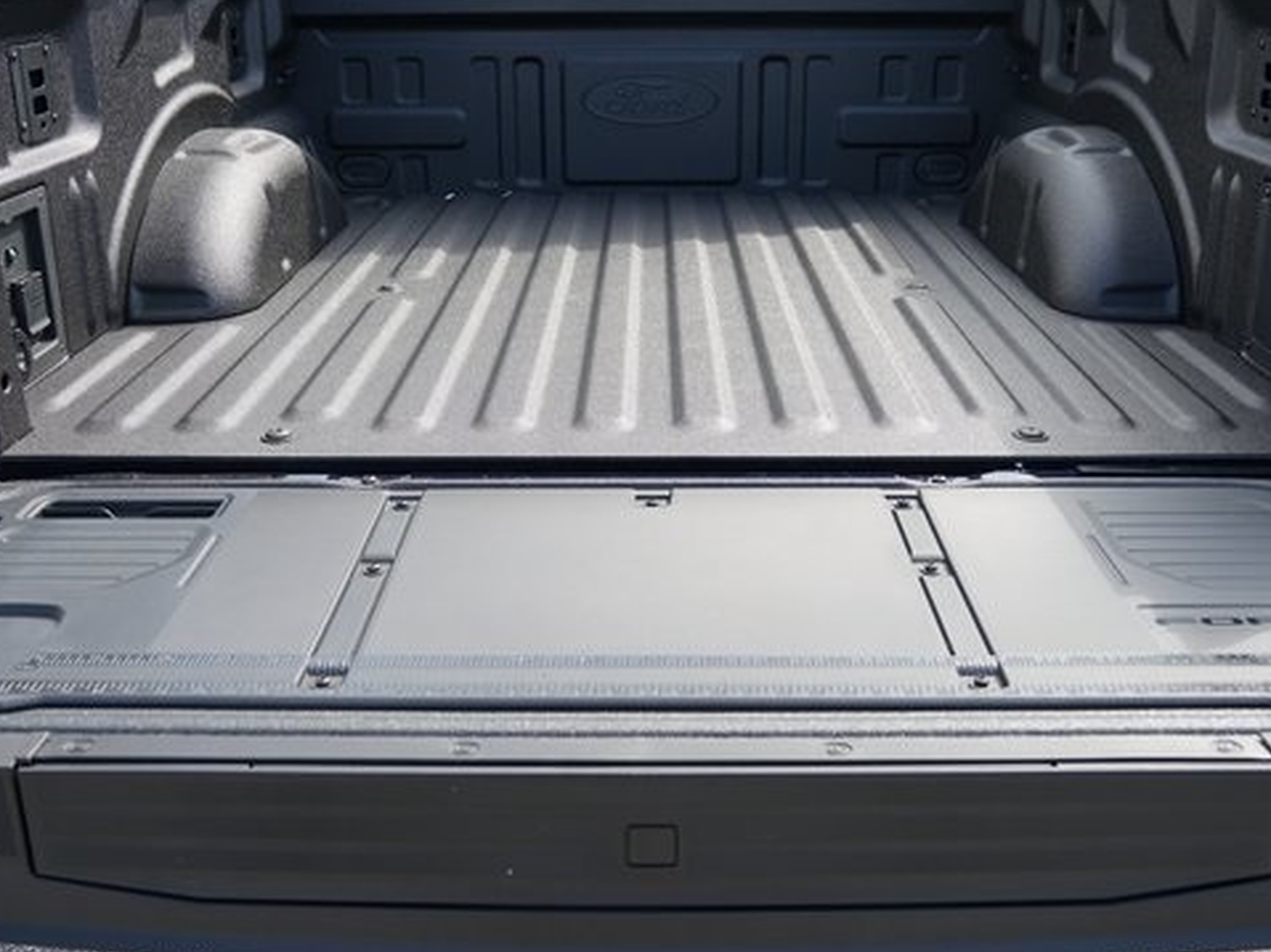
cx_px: 639
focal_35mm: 36
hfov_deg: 51.4
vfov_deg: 39.6
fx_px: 1321
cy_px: 426
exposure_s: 1/200
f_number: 5.6
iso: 100
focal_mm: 28
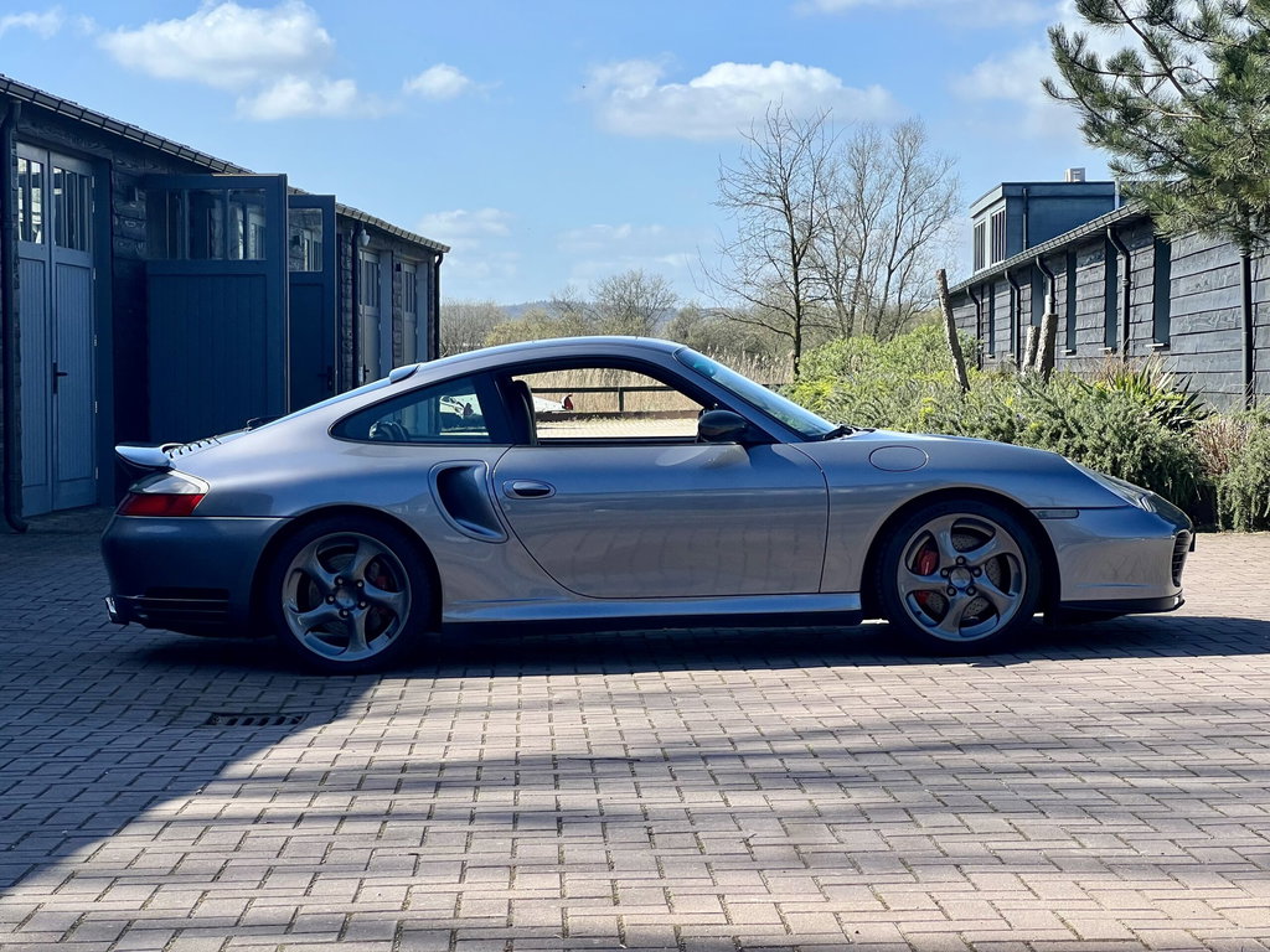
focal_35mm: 77
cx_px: 635
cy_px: 476
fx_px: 2825
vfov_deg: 19.1
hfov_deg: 25.3
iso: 32
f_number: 2.8
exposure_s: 1/602
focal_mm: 9
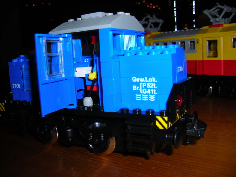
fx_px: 259
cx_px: 118
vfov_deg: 37.7
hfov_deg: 49.0
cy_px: 88
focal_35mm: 38
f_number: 3.2
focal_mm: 6.3
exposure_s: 1/60.1
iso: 50
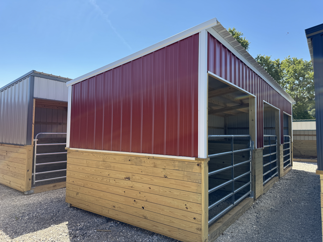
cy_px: 121
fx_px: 224
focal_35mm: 24
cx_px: 162
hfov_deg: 71.6
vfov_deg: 56.8
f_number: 1.78
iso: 80
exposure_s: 1/2174
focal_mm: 6.76
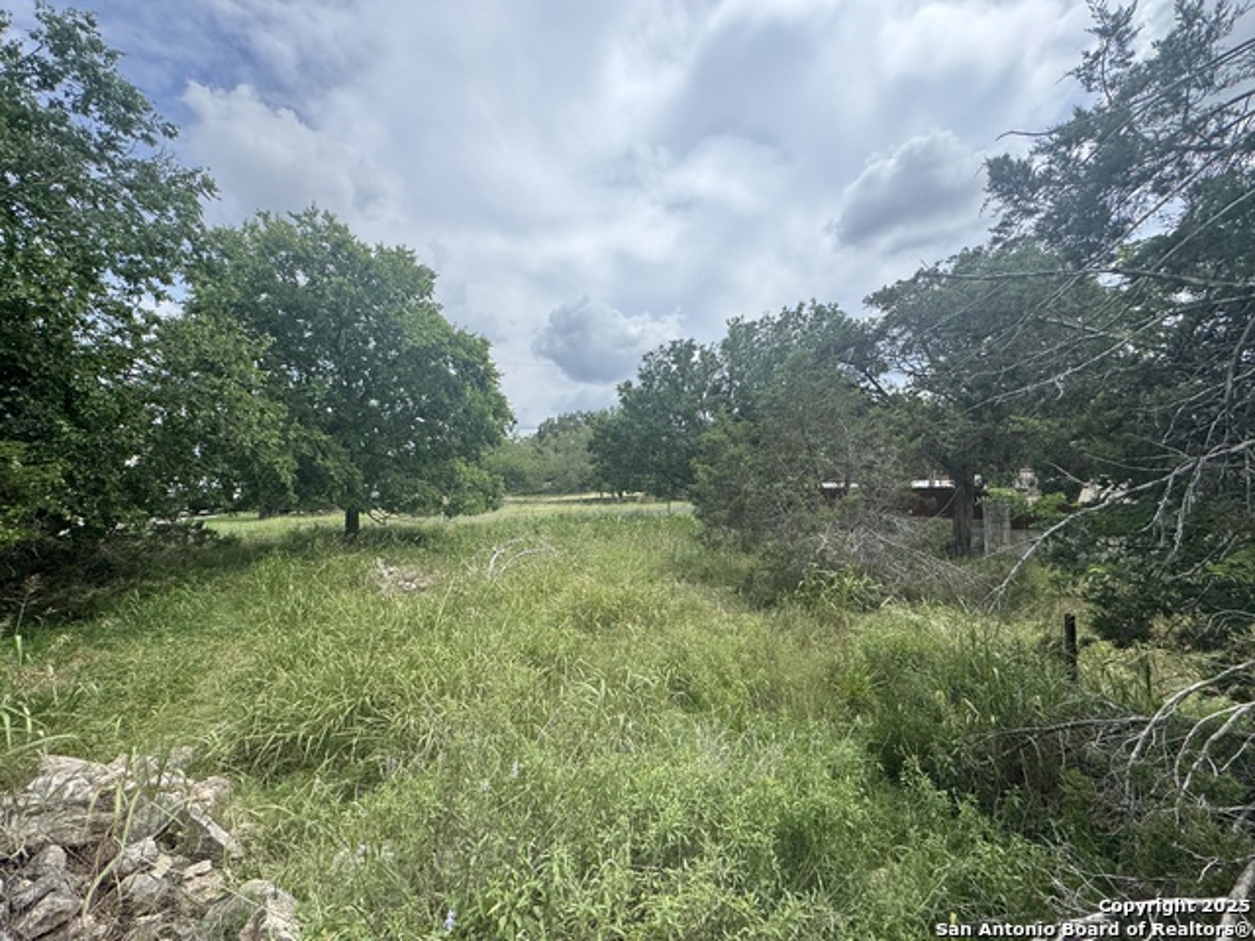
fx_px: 508
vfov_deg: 85.7
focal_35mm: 14
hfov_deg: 102.1
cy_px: 470
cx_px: 628
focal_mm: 2.22
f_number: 2.2
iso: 40
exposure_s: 1/968
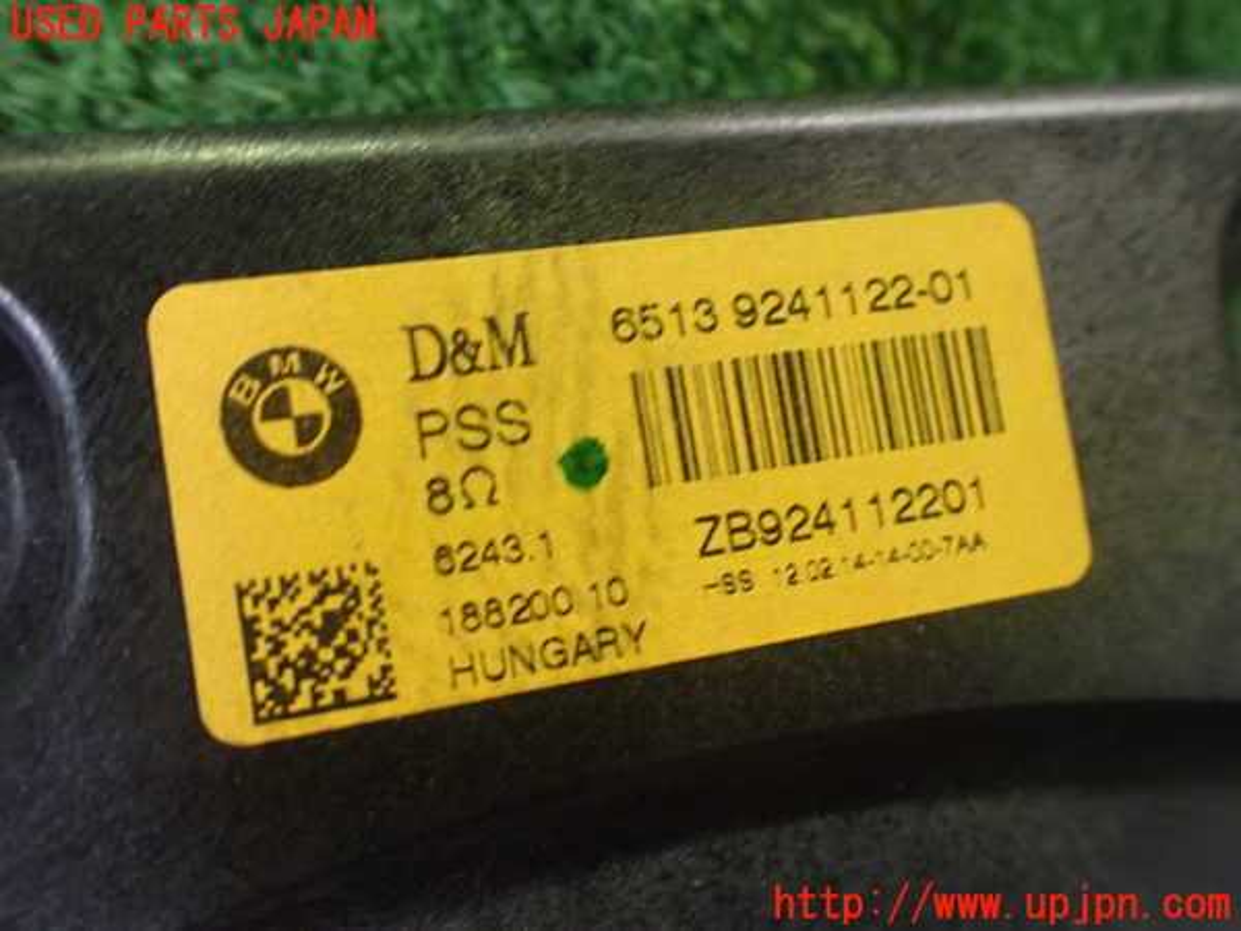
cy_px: 466
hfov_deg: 60.0
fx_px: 1076
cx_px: 620
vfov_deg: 46.8
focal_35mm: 30
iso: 800
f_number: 2.3
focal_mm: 5.4
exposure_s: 1/60
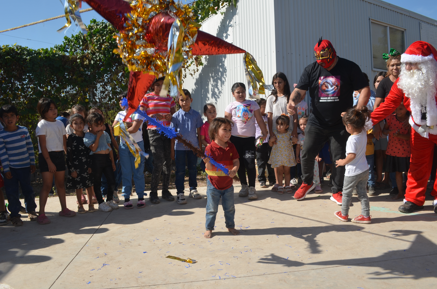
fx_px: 327
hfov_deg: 67.5
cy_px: 144
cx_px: 218
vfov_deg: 47.7
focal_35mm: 27
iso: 100
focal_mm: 18
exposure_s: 1/200
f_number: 10
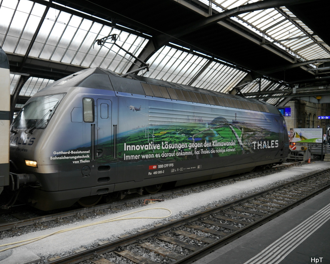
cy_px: 135
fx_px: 293
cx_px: 150
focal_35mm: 30
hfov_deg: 58.7
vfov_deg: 48.5
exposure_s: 1/60
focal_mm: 14
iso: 160
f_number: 3.5
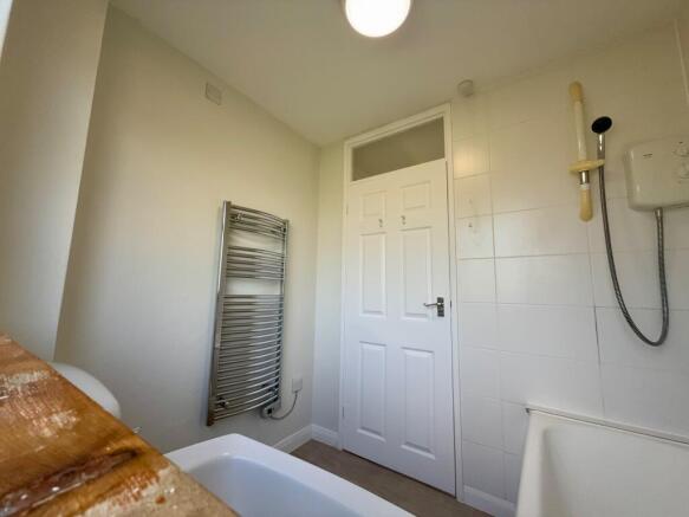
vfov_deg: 85.7
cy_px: 258
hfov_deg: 102.1
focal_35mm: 14
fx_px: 279
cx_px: 344
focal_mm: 2.22
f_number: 2.2
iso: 50
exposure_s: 1/117
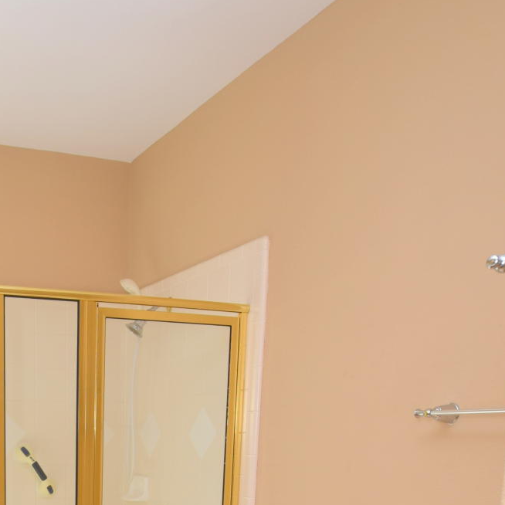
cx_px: 42
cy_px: 578
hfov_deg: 39.5
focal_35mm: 39
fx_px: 644
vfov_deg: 35.5
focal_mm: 10
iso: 100
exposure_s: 1/160
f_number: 6.3
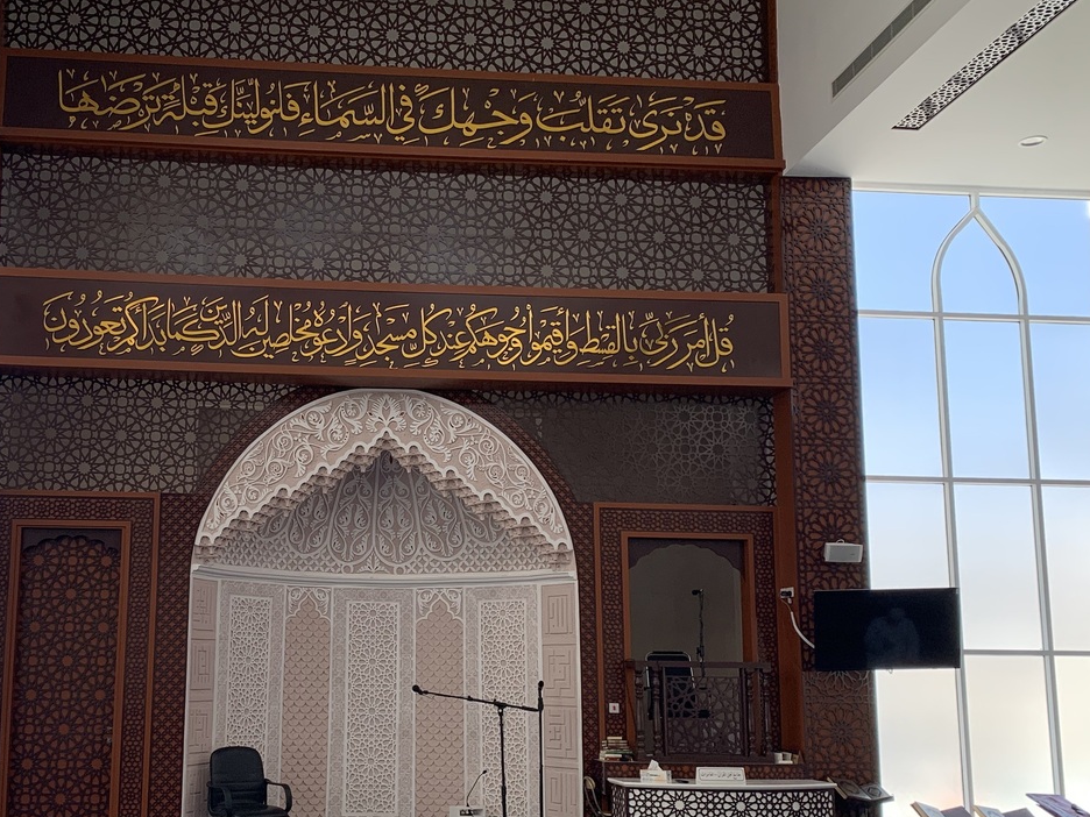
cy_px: 489
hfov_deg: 45.9
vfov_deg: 35.8
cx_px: 338
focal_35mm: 40
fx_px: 1260
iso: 50
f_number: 1.8
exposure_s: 1/121
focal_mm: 4.25
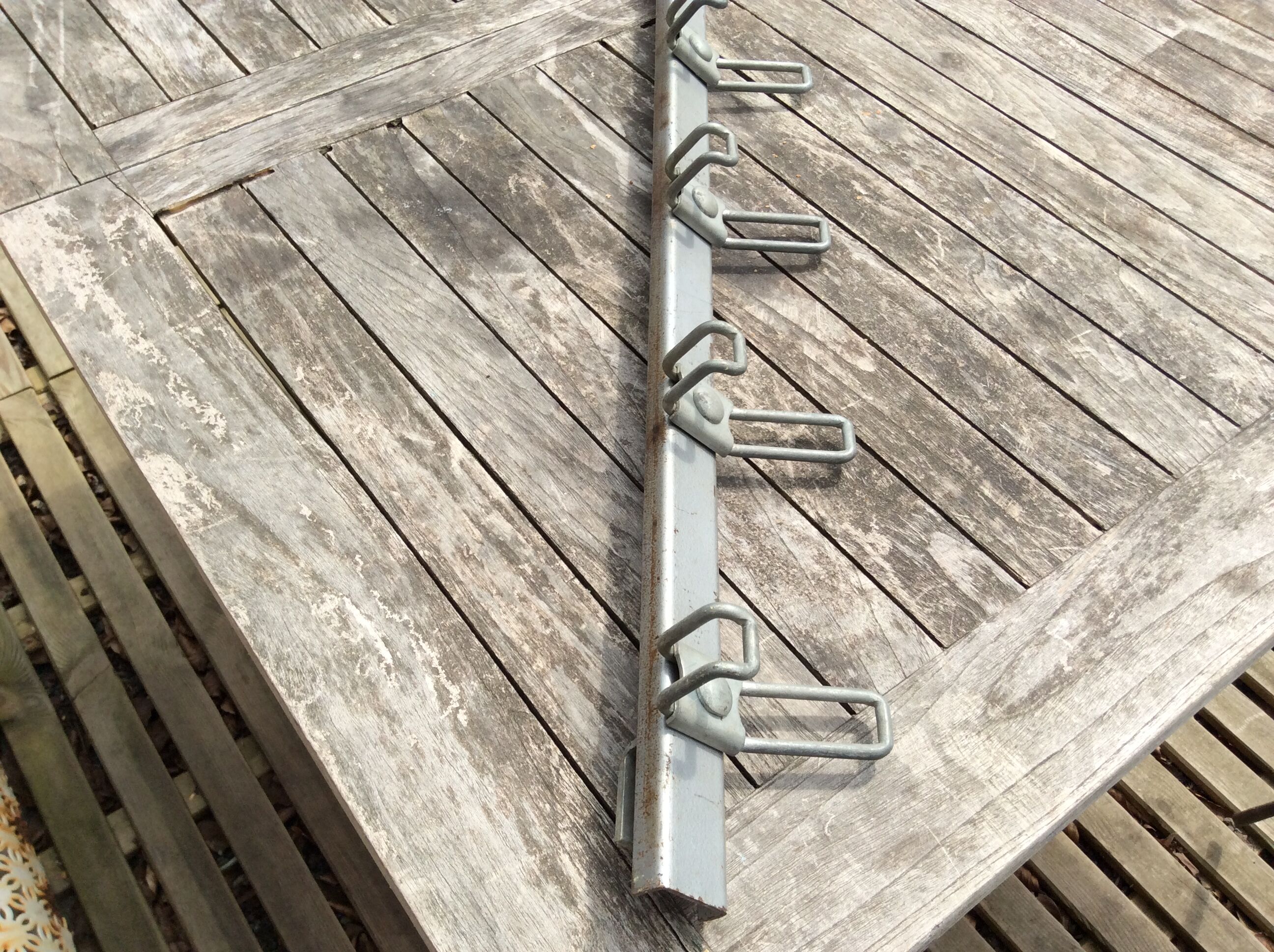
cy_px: 476
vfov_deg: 44.1
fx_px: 1176
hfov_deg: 56.9
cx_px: 637
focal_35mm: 32
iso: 32
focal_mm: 3.3
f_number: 2.4
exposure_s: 1/1003
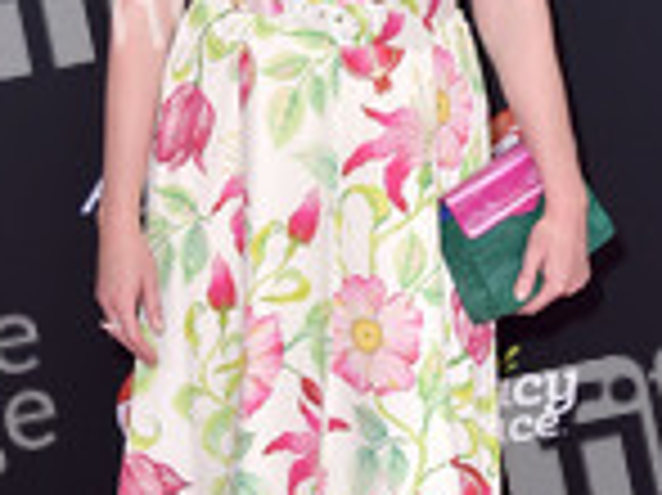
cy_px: 198
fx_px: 2503
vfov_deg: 11.3
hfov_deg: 15.1
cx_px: 317
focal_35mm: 131
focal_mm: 50
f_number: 7.1
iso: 500
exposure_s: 1/200
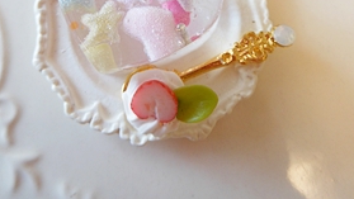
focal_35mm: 39
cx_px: 185
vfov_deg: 27.0
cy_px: -39
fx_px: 366
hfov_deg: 51.6
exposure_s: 1/30
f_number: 3.2
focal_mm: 4.5
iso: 80
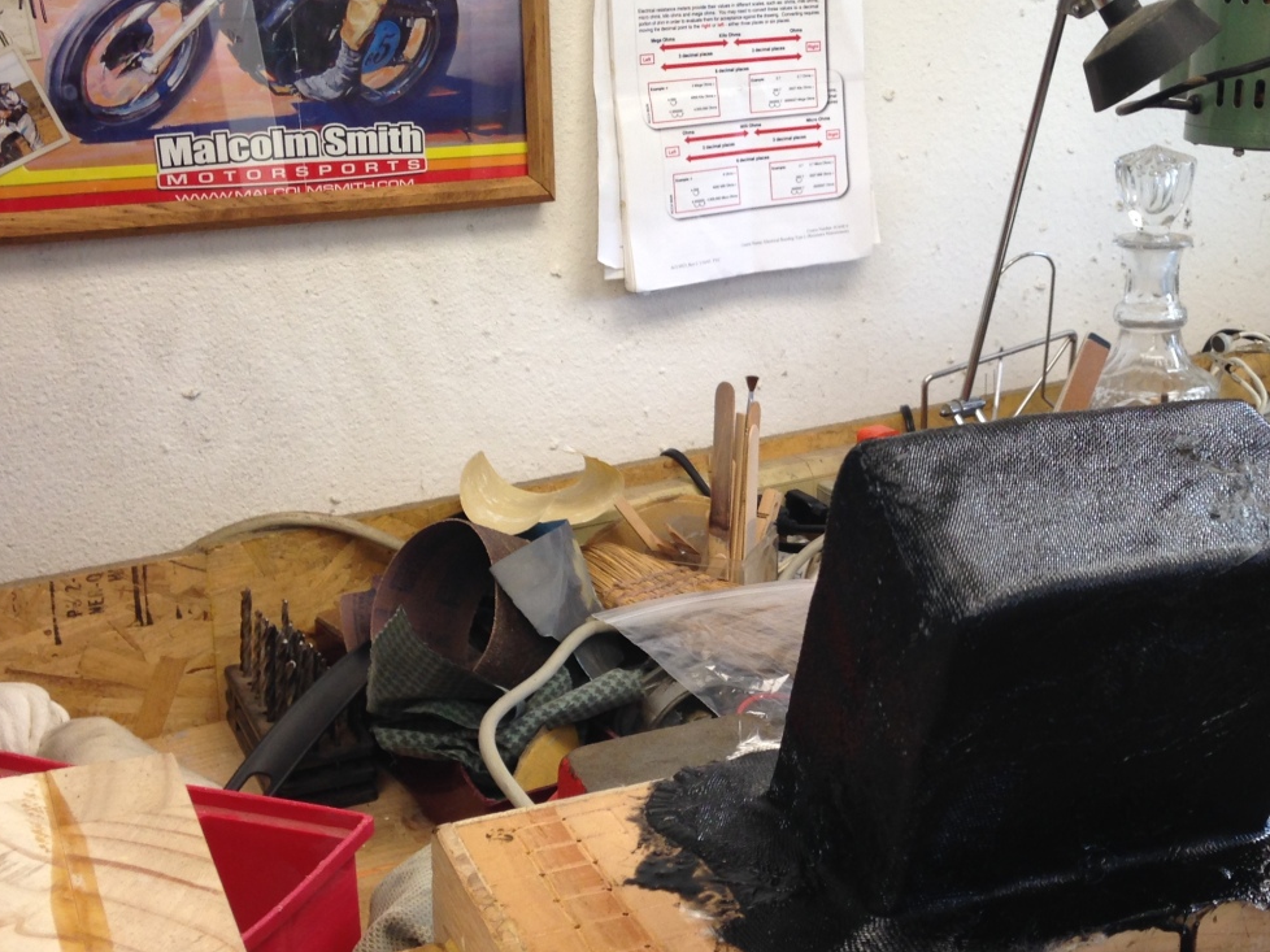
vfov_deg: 27.0
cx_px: 854
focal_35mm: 54
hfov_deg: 35.2
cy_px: 486
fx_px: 1981
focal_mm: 4.12
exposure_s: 1/30
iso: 50
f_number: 2.4
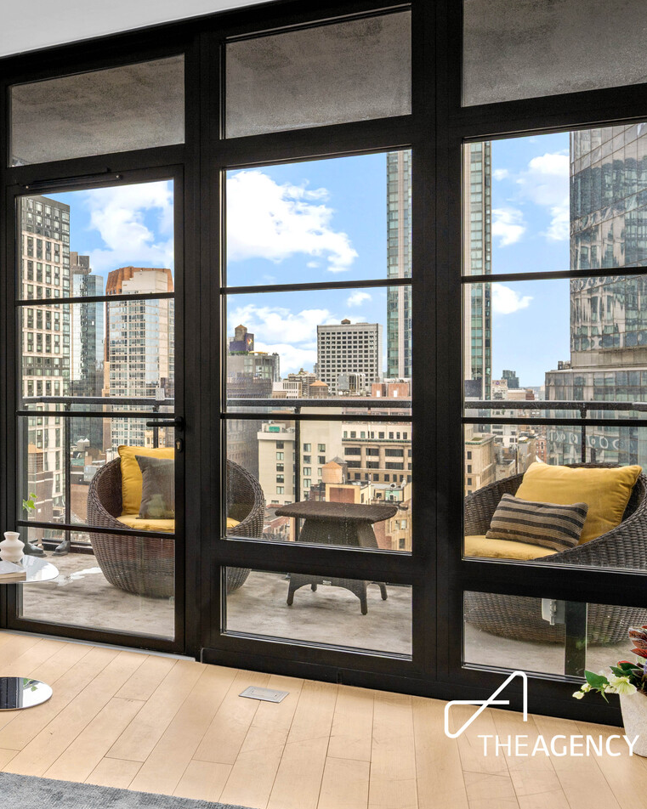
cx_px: 65
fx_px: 832
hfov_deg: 39.5
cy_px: 396
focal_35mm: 35
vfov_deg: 51.9
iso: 250
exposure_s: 1/6
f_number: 11
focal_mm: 23.5
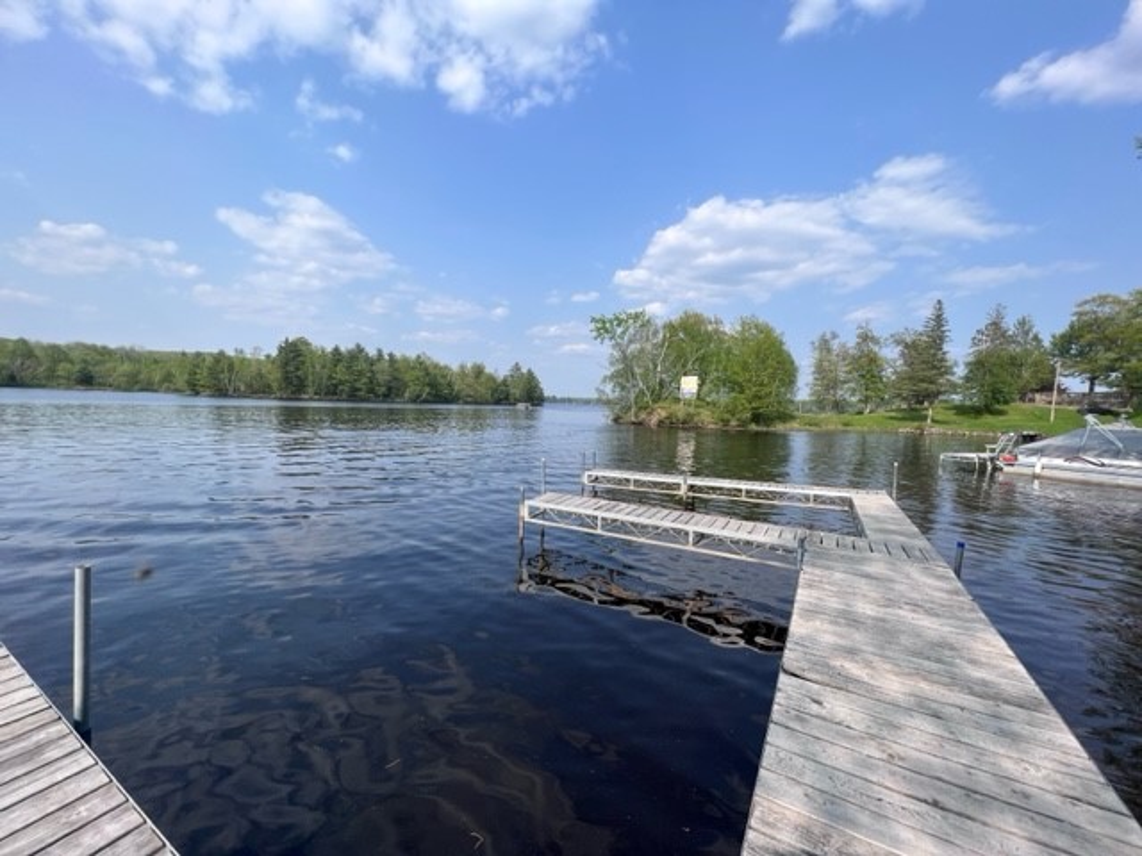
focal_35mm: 13
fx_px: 429
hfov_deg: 106.2
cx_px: 571
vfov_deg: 89.9
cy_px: 428
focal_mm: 1.57
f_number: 1.8
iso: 32
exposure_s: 1/1575
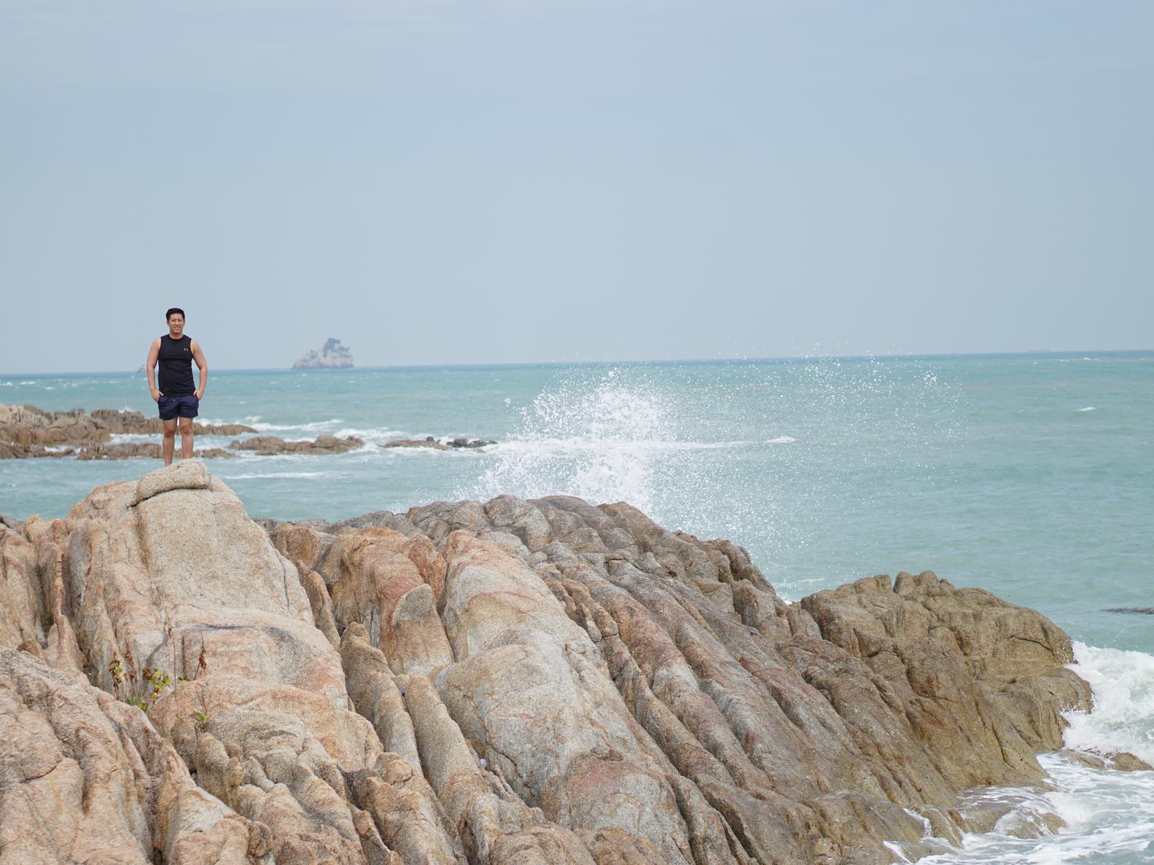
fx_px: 2733
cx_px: 564
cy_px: 437
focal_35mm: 82
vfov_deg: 18.0
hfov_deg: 23.8
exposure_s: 1/4000
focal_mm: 50
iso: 100
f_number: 1.8
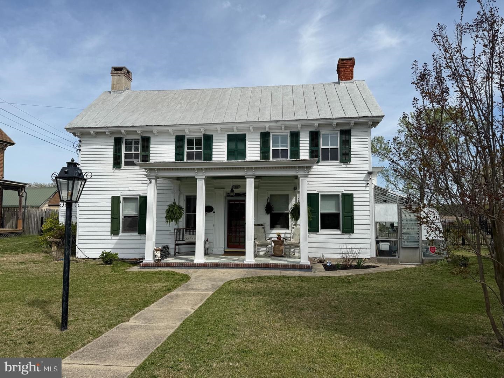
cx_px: 252
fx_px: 349
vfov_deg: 56.8
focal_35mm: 24
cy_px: 189
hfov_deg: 71.6
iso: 80
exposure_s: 1/6173
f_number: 1.78
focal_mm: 6.76
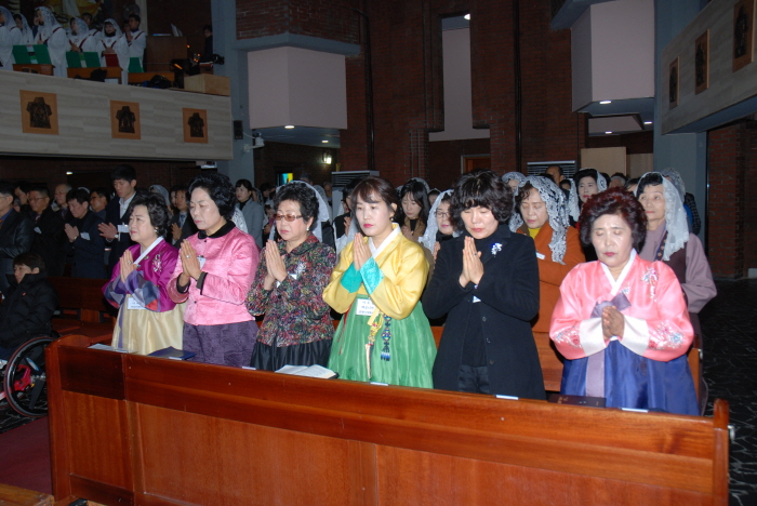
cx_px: 378
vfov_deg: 40.0
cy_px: 253
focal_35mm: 33
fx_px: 694
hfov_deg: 57.2
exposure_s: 1/60
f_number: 5.6
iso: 200
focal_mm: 22
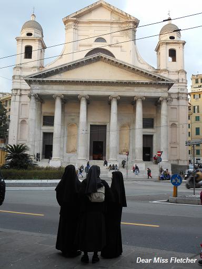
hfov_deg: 36.9
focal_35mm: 39
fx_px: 303
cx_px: 101
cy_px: 134
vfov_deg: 47.8
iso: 100
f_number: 4.5
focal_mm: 6.9
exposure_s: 1/30
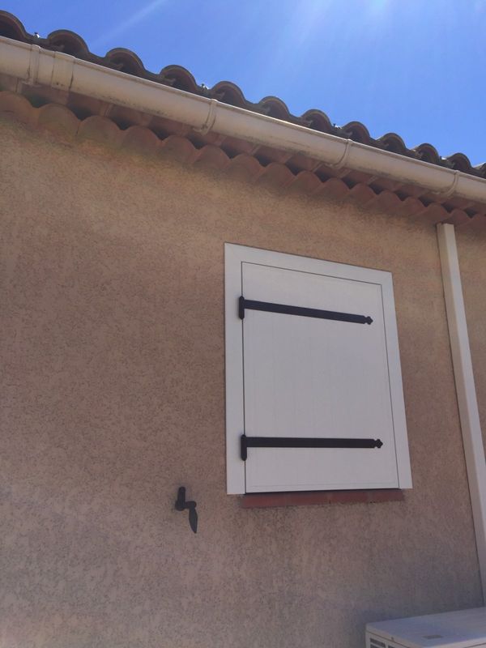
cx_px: 243
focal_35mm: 29
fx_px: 543
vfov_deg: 61.7
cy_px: 324
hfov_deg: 48.2
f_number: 2.2
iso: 32
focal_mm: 4.15
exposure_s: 1/2083
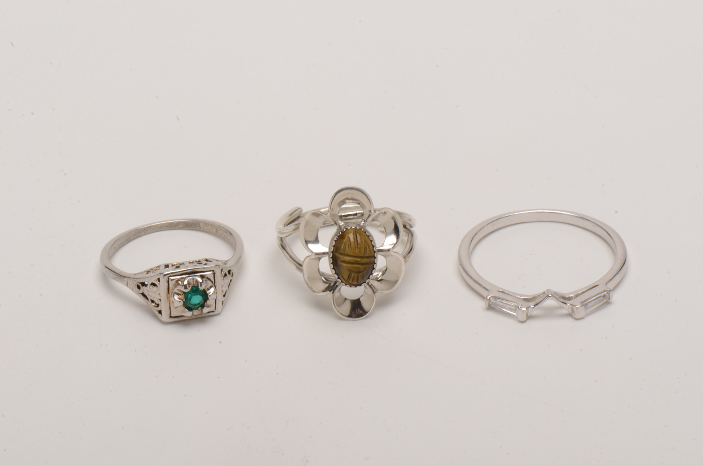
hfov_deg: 16.1
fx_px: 2485
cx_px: 352
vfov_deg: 10.7
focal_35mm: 128
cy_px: 233
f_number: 25
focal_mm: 85
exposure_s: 1/160
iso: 100
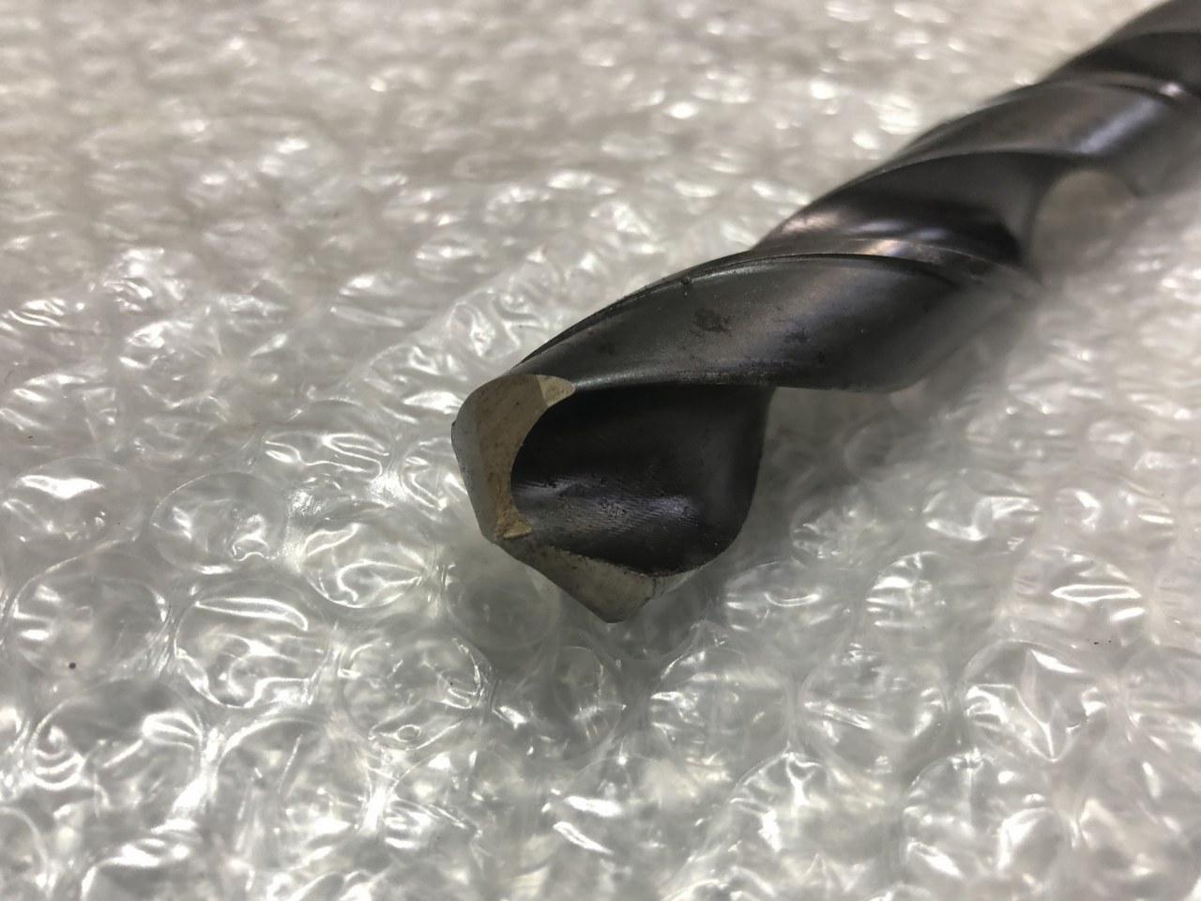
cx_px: 600
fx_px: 971
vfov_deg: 49.7
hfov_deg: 63.4
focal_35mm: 28
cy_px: 450
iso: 40
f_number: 1.8
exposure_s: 1/15
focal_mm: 3.99
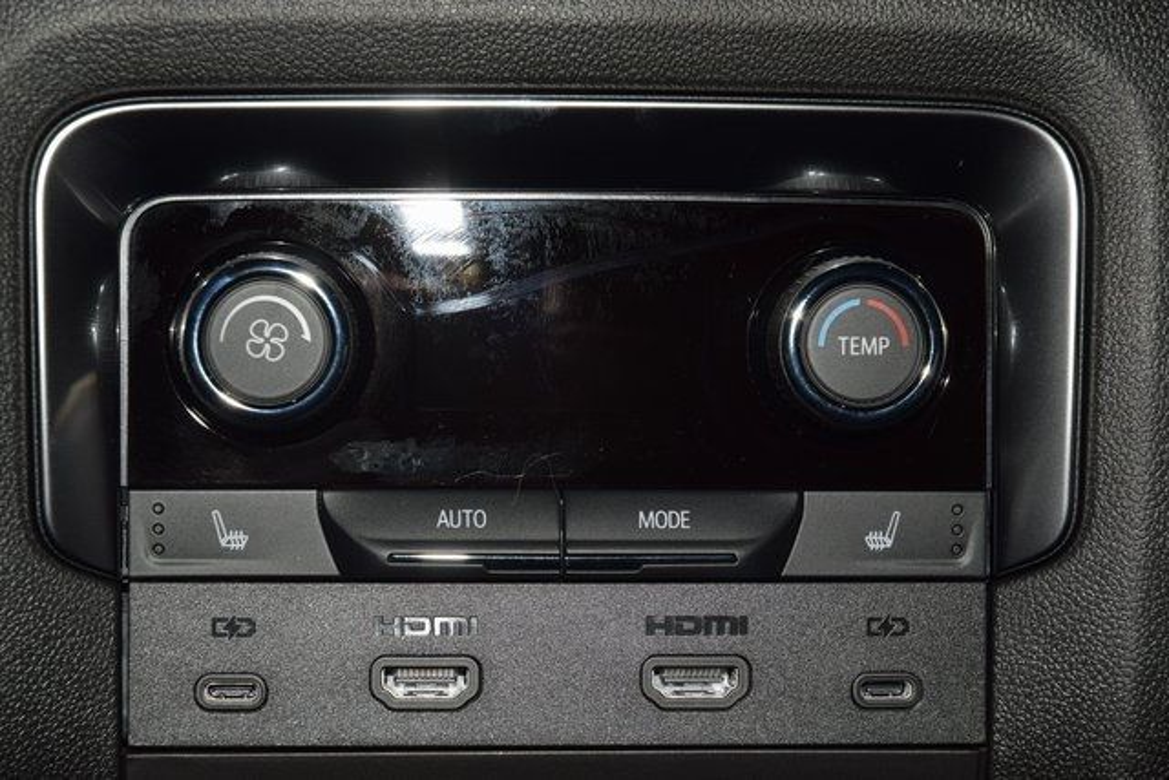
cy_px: 390
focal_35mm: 105
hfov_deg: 19.5
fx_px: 3410
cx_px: 584
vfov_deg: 13.0
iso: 100
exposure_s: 1/125
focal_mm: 70
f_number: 8
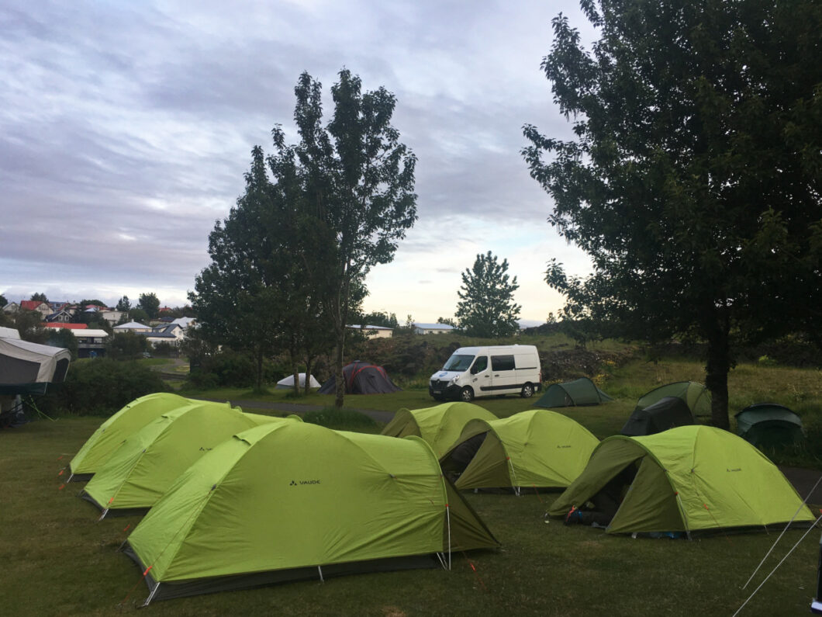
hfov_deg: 61.7
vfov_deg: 48.2
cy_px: 308
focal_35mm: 29
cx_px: 411
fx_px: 689
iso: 25
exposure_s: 1/125
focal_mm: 4.15
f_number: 2.2
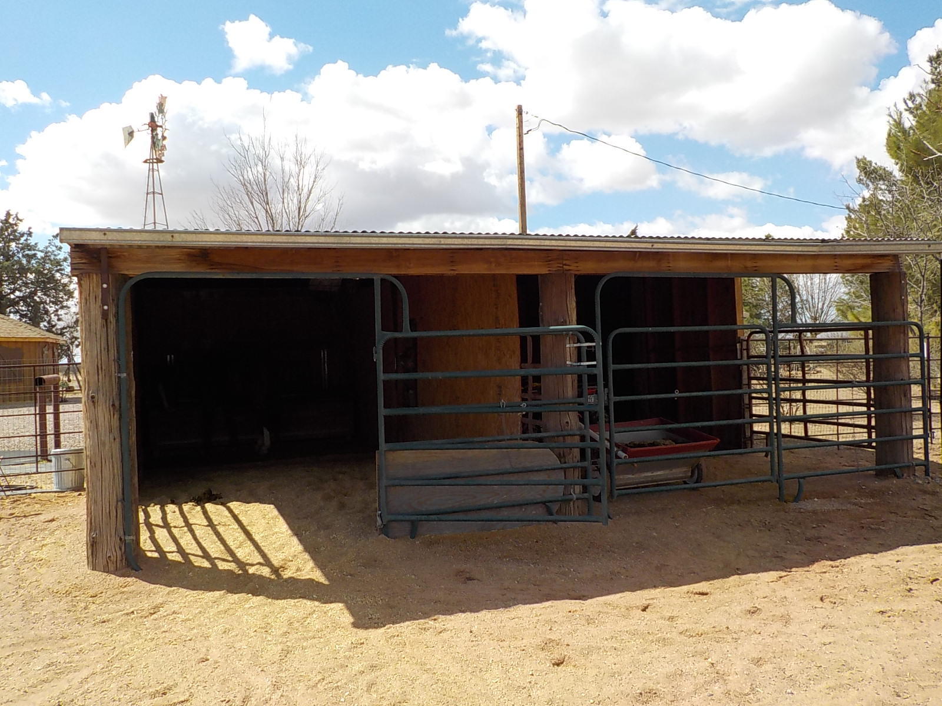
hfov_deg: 60.0
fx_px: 816
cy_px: 353
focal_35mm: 30
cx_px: 471
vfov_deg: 46.8
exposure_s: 1/1000
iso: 125
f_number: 3.3
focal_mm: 4.1
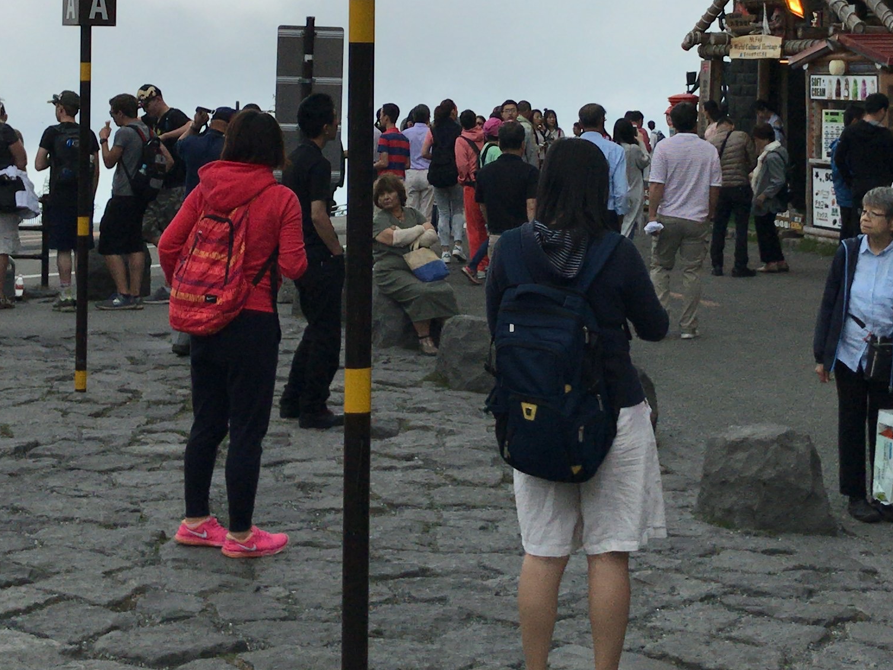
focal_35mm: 75
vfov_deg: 19.4
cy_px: 118
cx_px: 472
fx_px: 1935
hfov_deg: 26.0
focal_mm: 3.99
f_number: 1.8
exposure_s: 1/2740
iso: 20
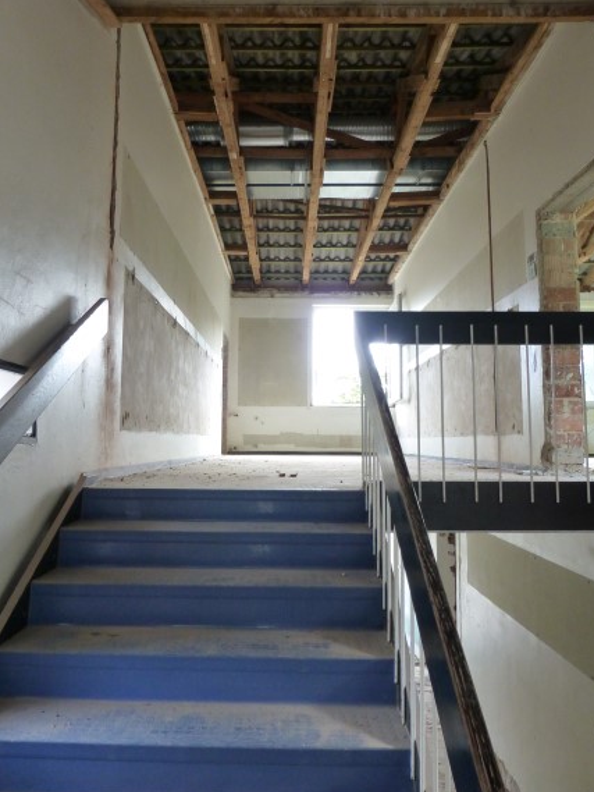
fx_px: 618
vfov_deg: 65.3
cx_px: 278
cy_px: 373
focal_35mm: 27
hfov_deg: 51.3
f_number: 3.3
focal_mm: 4.3
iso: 400
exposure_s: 1/50
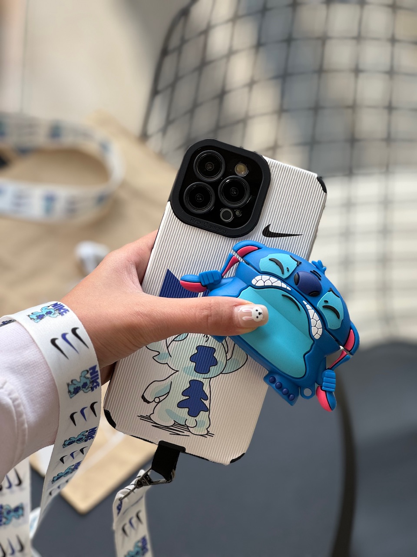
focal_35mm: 77
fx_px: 1237
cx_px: 208
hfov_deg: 19.1
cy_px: 278
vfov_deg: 25.3
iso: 64
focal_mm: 9
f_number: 2.8
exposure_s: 1/99
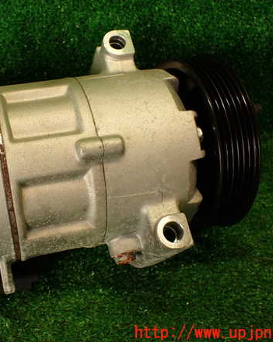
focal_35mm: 40
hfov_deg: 36.7
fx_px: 404
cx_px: 77
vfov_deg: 45.8
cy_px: 167
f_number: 2.3
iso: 200
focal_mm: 5.4
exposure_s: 1/60
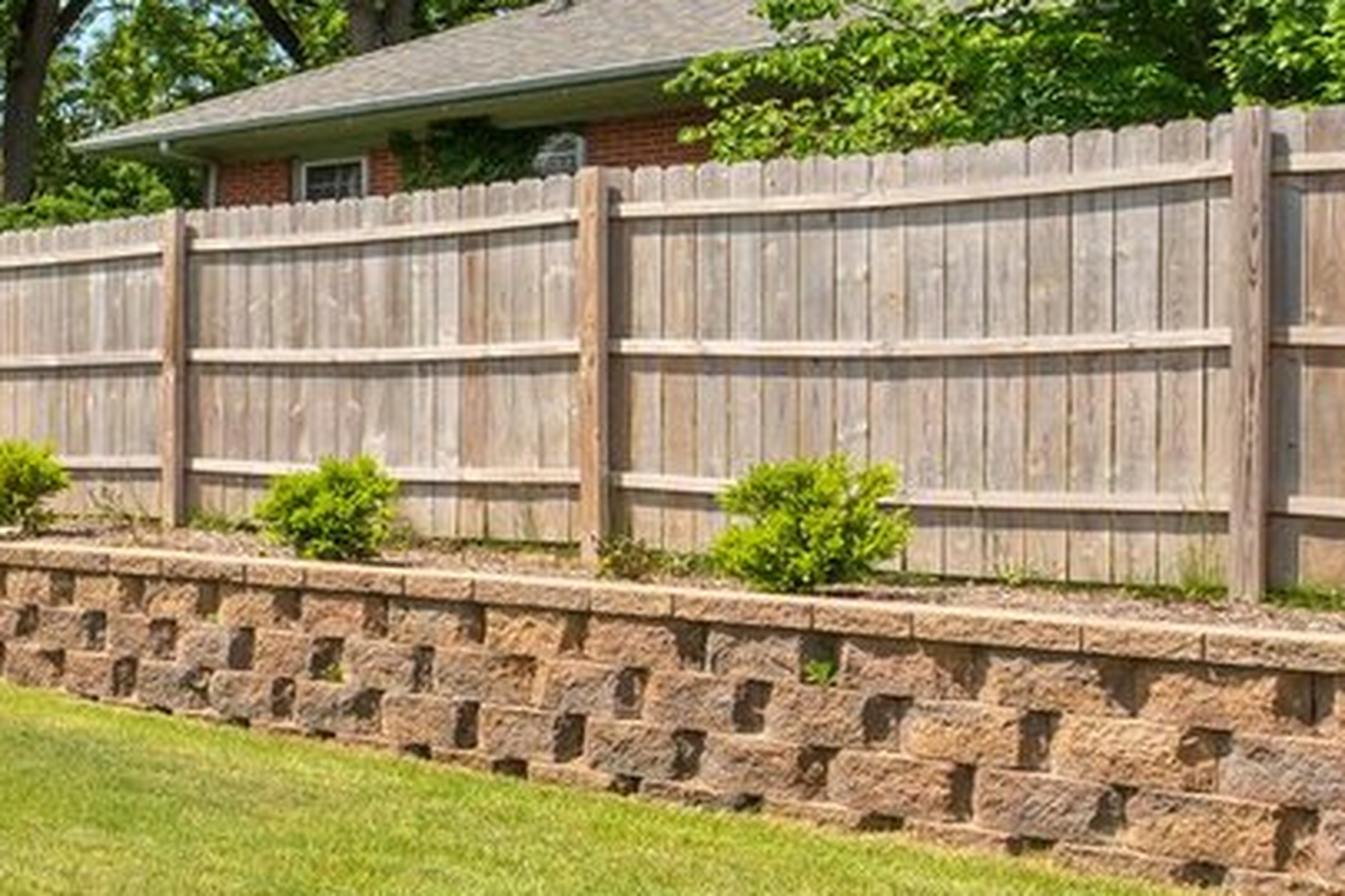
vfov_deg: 28.0
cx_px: -355
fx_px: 1793
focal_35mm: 48
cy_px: 385
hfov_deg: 32.3
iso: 400
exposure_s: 1/1250
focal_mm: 12
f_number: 7.1
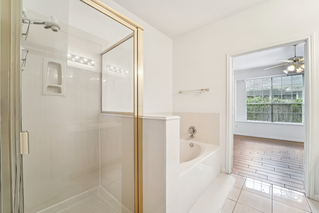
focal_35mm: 14
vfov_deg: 81.2
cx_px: 160
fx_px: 124
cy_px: 106
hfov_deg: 104.3
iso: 500
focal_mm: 14
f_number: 8
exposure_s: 1/50
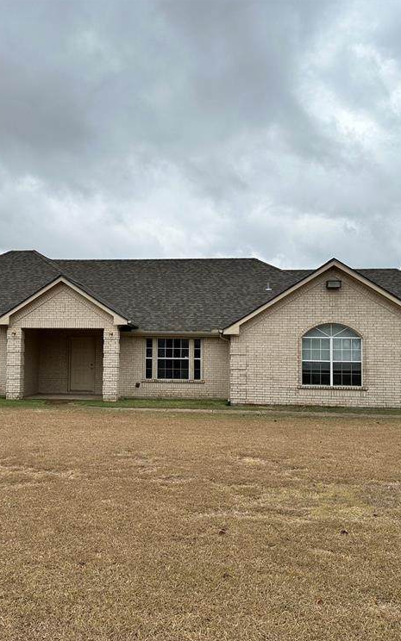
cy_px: 327
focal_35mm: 35
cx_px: 142
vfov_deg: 55.3
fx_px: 612
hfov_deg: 36.0
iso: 80
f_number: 1.78
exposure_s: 1/3861
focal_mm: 6.86
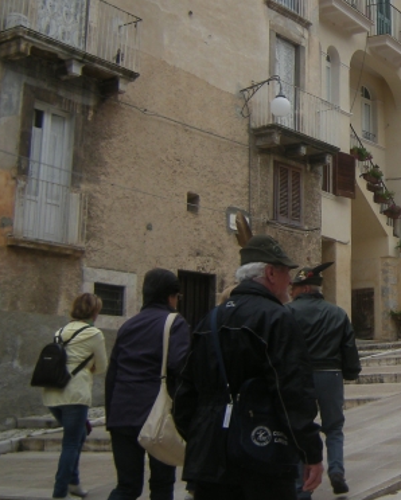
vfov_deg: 29.0
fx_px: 963
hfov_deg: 22.2
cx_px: 440
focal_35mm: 65
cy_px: 180
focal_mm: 5.3
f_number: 2.9
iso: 64
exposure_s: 1/234
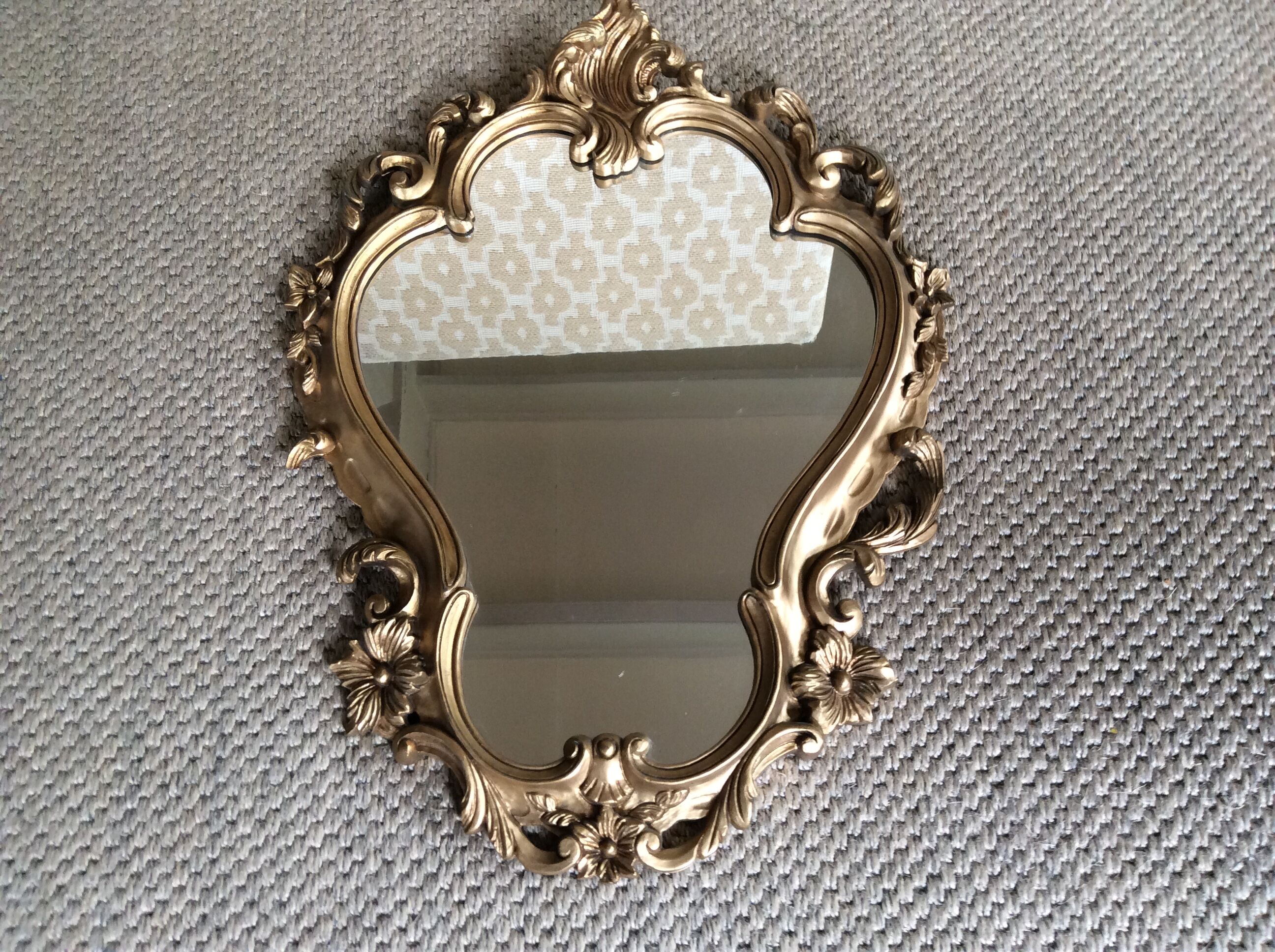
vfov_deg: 44.1
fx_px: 1177
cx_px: 638
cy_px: 476
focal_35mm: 32
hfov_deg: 56.9
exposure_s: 1/25
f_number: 2.4
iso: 80
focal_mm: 3.3
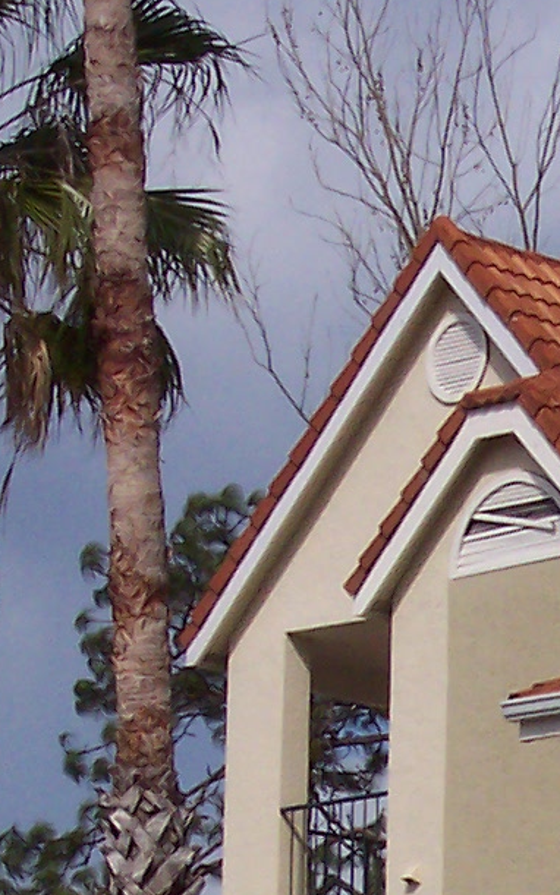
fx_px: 4150
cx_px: 1206
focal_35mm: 170
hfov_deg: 7.4
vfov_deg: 11.9
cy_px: 1211
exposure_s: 1/1000
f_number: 4.8
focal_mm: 8
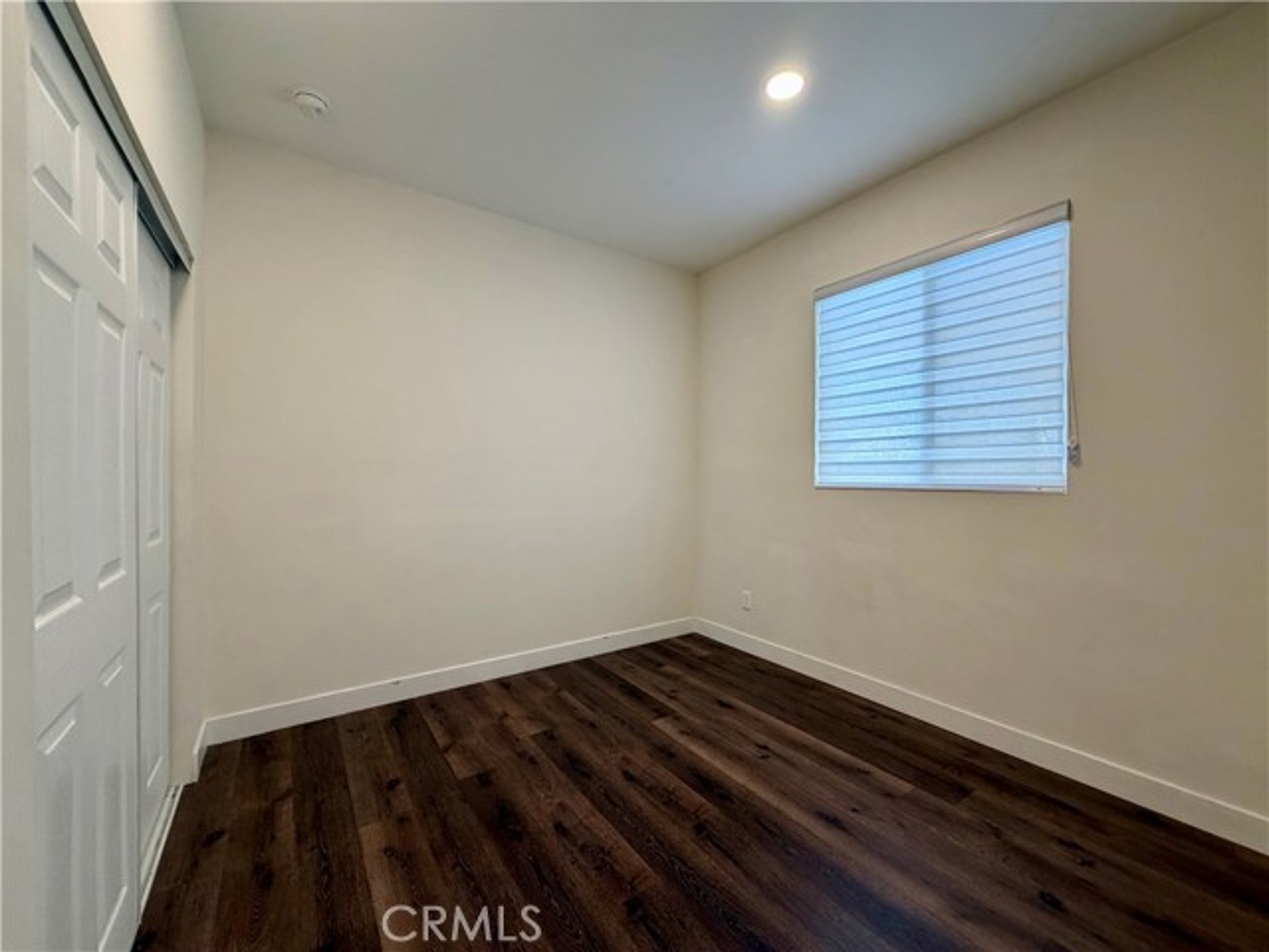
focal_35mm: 14
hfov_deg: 102.1
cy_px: 476
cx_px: 634
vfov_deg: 85.7
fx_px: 513
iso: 250
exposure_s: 1/120
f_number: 2.2
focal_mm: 2.22
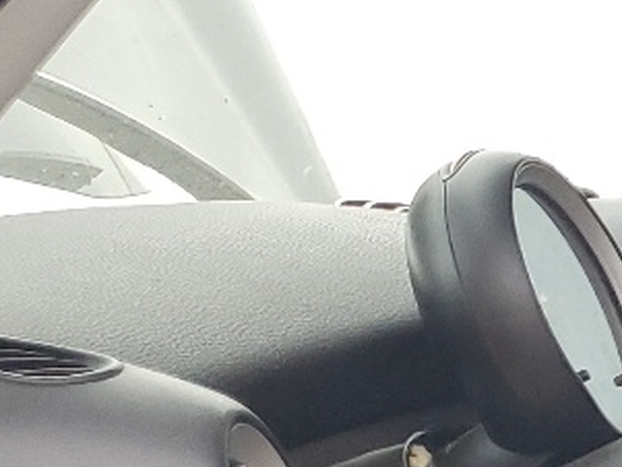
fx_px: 2481
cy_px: 913
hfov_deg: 12.1
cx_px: 1368
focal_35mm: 138
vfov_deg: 10.0
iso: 74
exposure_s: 1/120
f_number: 1.5
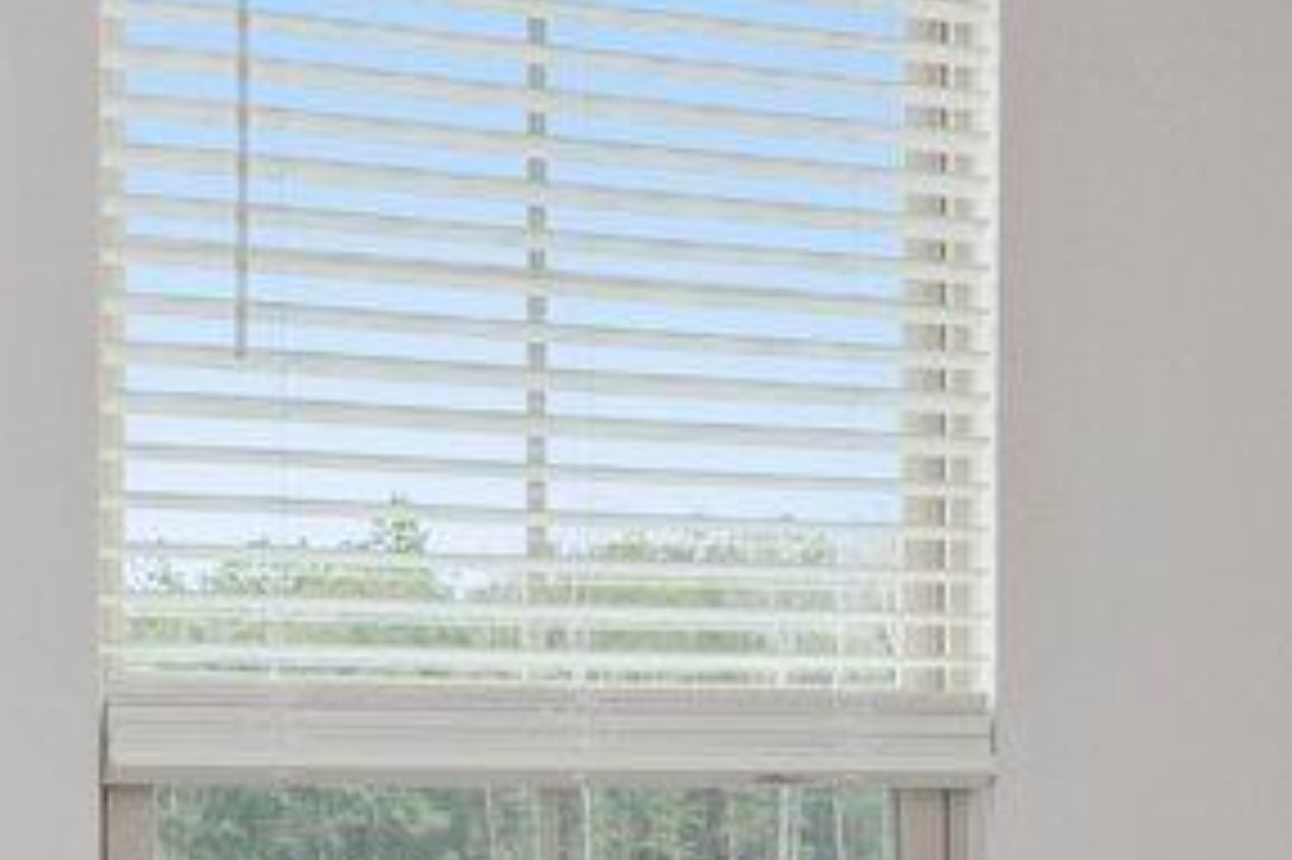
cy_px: 819
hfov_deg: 18.7
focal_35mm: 100
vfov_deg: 13.5
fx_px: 3587
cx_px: 1747
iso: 320
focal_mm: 14
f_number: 9
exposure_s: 1/60
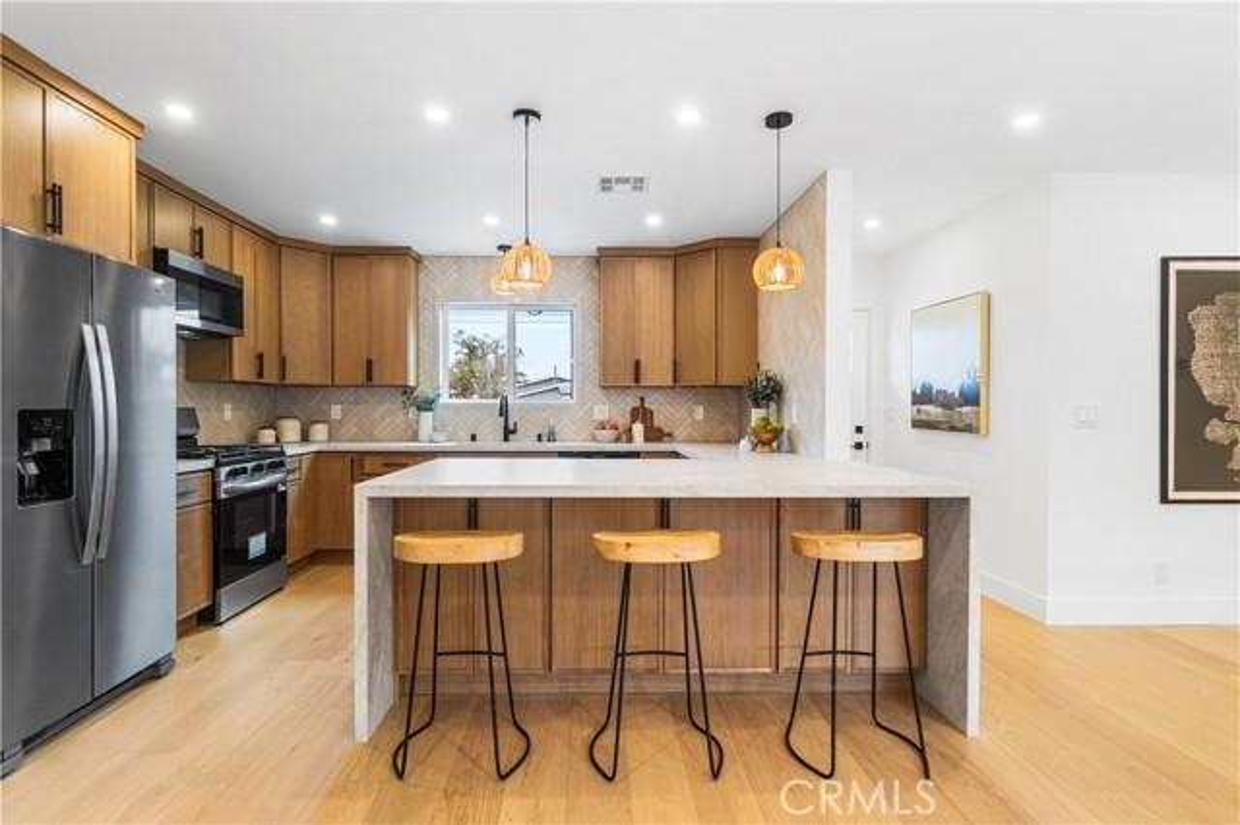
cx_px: 620
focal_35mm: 18
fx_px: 620
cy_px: 412
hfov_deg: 90.0
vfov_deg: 67.3
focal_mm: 12
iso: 320
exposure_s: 1/10
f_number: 7.1
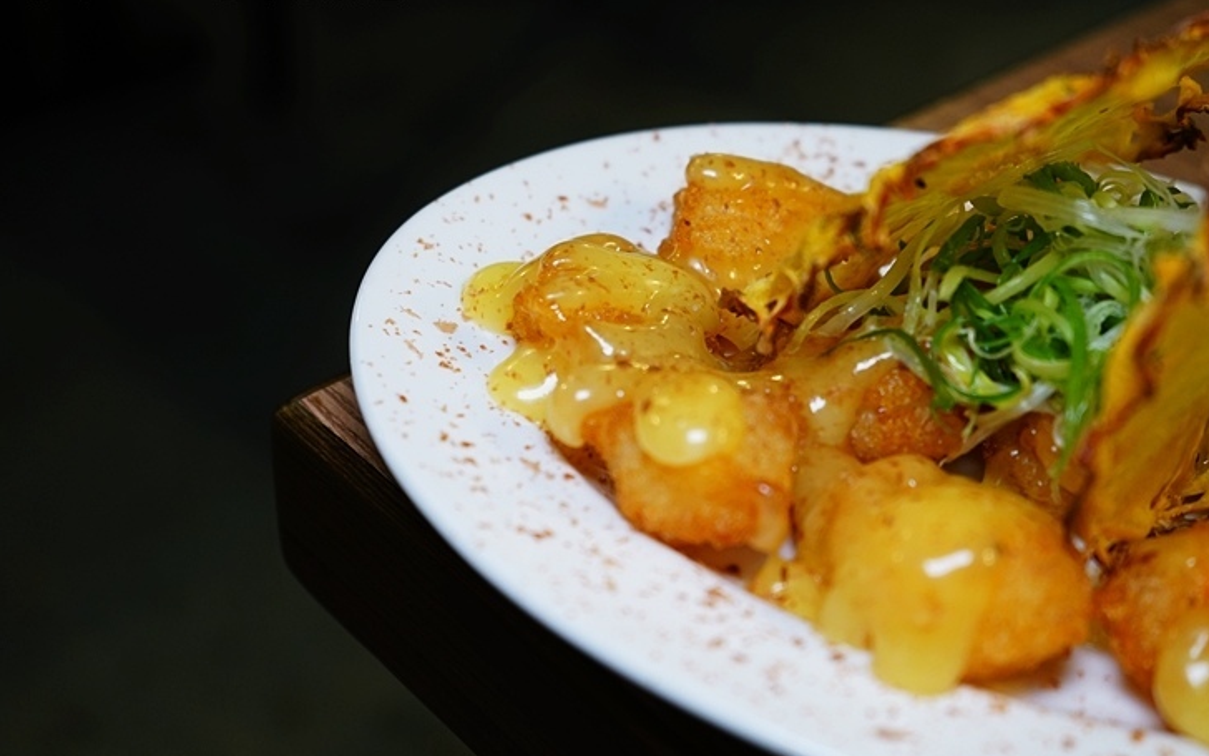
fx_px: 1549
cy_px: 360
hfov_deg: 42.6
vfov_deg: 27.4
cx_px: 636
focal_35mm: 47
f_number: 4.5
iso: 800
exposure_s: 1/60
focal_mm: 42
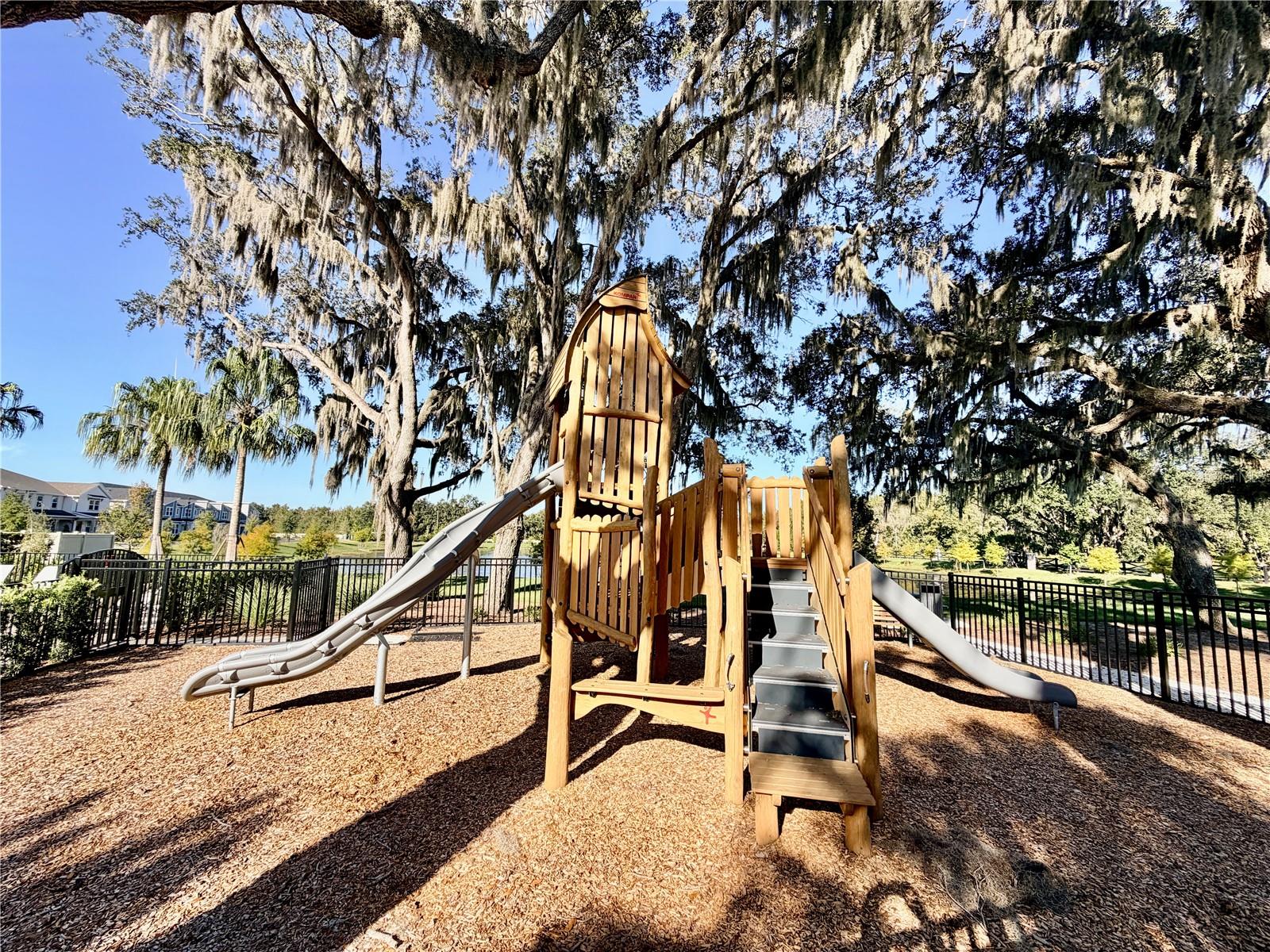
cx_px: 635
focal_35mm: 14
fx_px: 514
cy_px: 476
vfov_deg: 85.7
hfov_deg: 102.1
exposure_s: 1/770
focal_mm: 2.22
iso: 40
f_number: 2.2
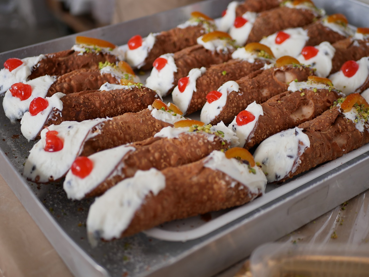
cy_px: 138
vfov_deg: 29.1
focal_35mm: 50
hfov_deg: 38.2
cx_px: 184
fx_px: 533
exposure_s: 1/250
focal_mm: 25
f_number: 1.7
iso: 200
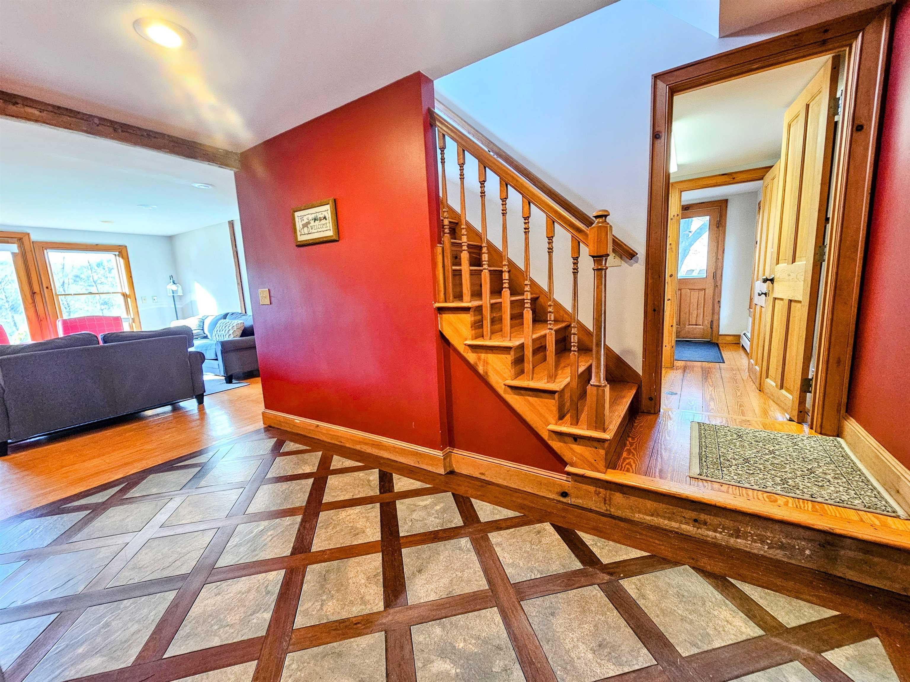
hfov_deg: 106.2
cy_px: 341
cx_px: 455
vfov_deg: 89.9
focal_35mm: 13
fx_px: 342
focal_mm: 2.2
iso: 400
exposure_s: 1/40
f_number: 2.2
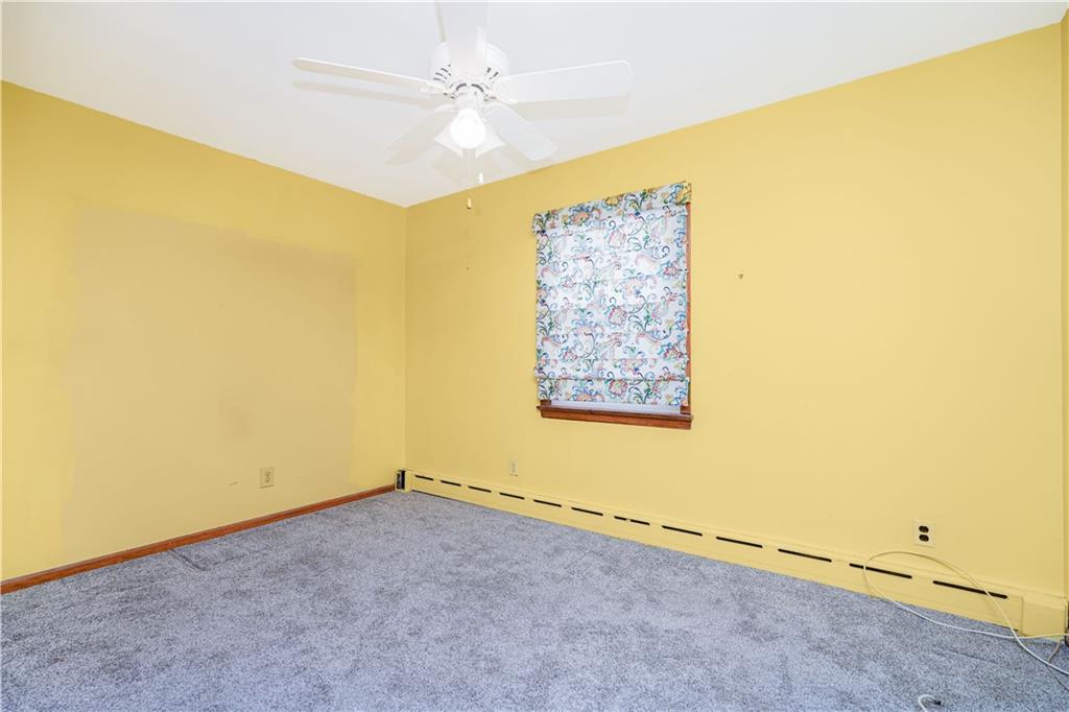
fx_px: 475
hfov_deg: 96.8
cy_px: 356
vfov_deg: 73.7
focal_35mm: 16
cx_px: 534
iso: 50
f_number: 4
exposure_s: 1/30
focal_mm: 16
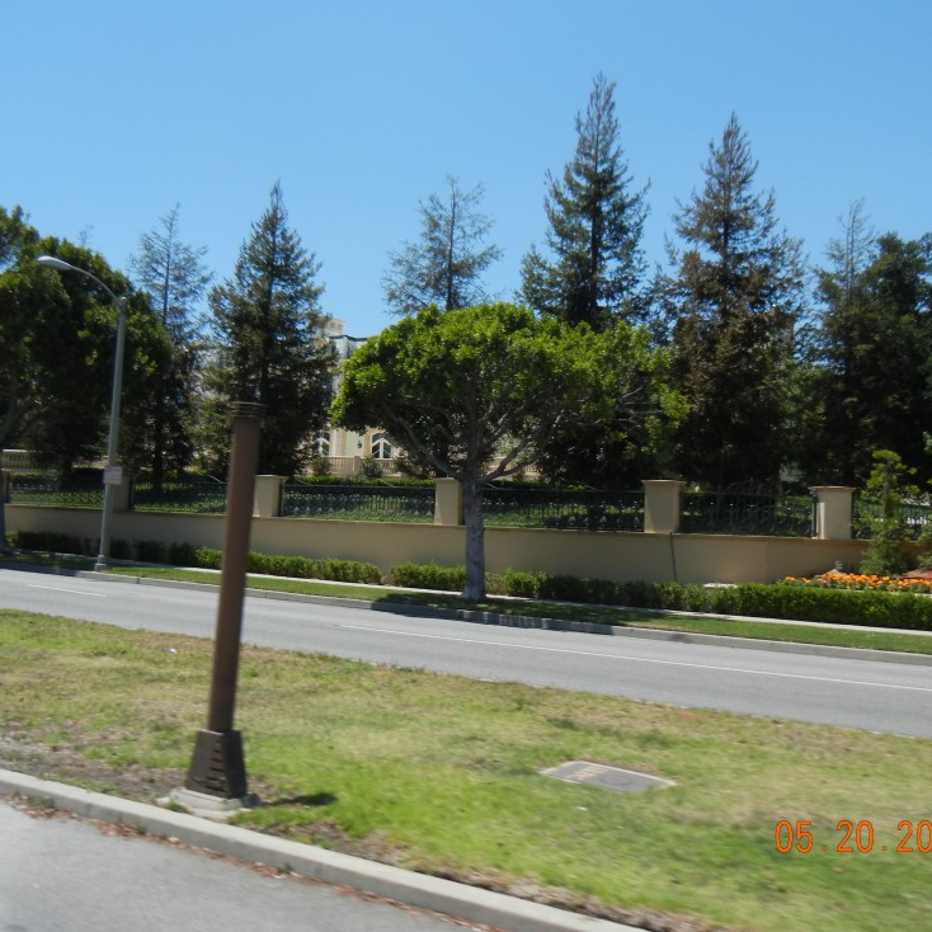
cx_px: 524
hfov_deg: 44.8
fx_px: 1127
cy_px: 451
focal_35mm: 37
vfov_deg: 44.9
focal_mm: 5.4
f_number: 7
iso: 160
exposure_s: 1/400
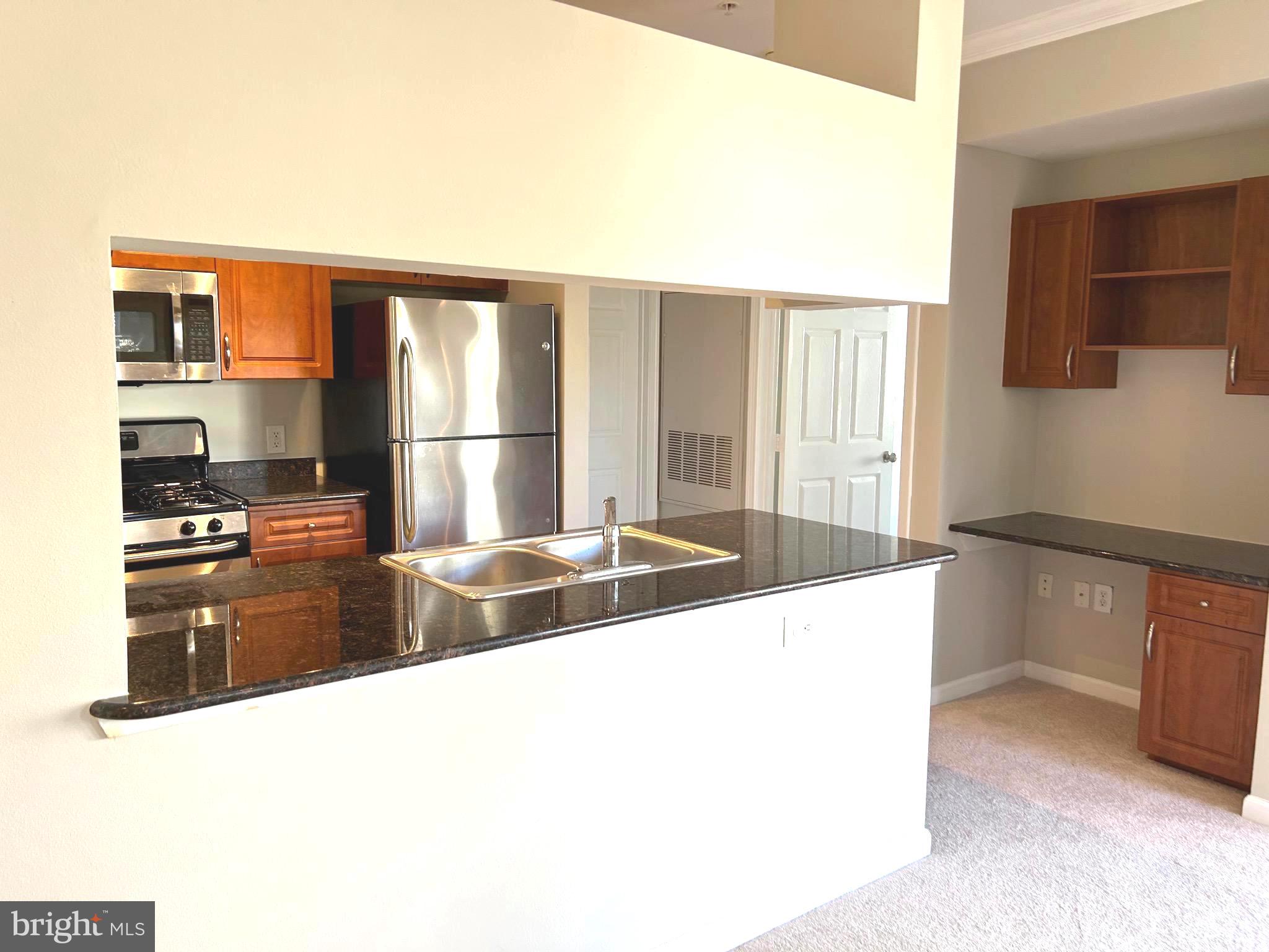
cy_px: 476
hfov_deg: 67.3
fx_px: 953
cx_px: 634
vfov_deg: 53.1
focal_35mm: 26
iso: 80
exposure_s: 1/120
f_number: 1.5
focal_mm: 5.7
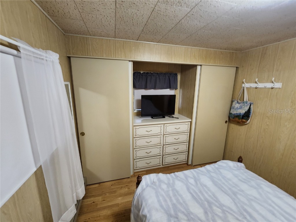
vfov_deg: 89.9
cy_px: 111
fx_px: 111
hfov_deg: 106.2
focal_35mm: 13
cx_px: 148
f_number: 2.2
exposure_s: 1/30
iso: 320
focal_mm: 2.2
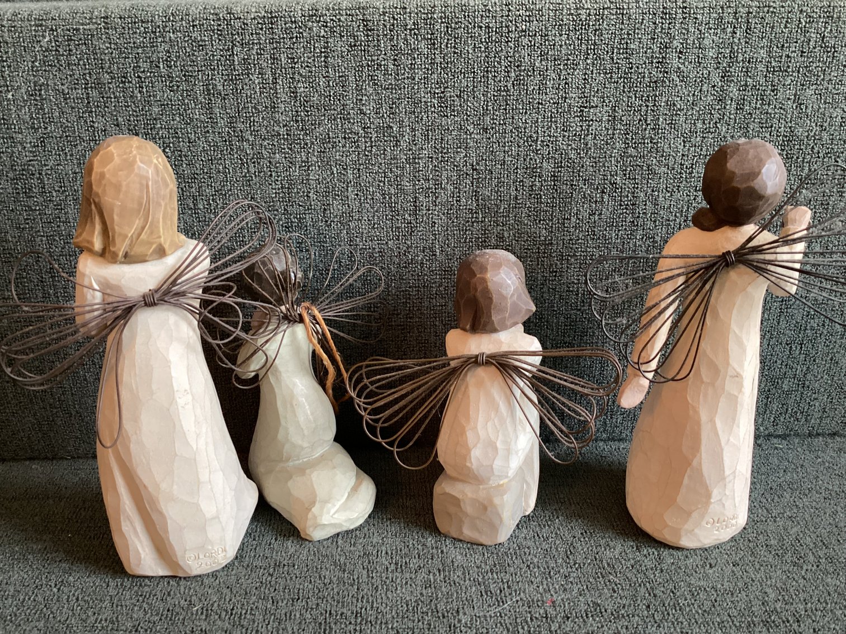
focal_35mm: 31
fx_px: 758
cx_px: 423
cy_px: 317
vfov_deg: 45.4
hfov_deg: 58.3
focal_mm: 3.3
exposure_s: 1/50
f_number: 2.4
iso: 320
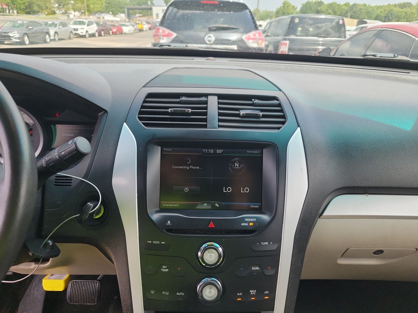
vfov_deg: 56.8
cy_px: 156
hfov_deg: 71.6
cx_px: 209
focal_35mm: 24
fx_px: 290
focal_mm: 6.7
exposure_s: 1/119
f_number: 1.8
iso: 54
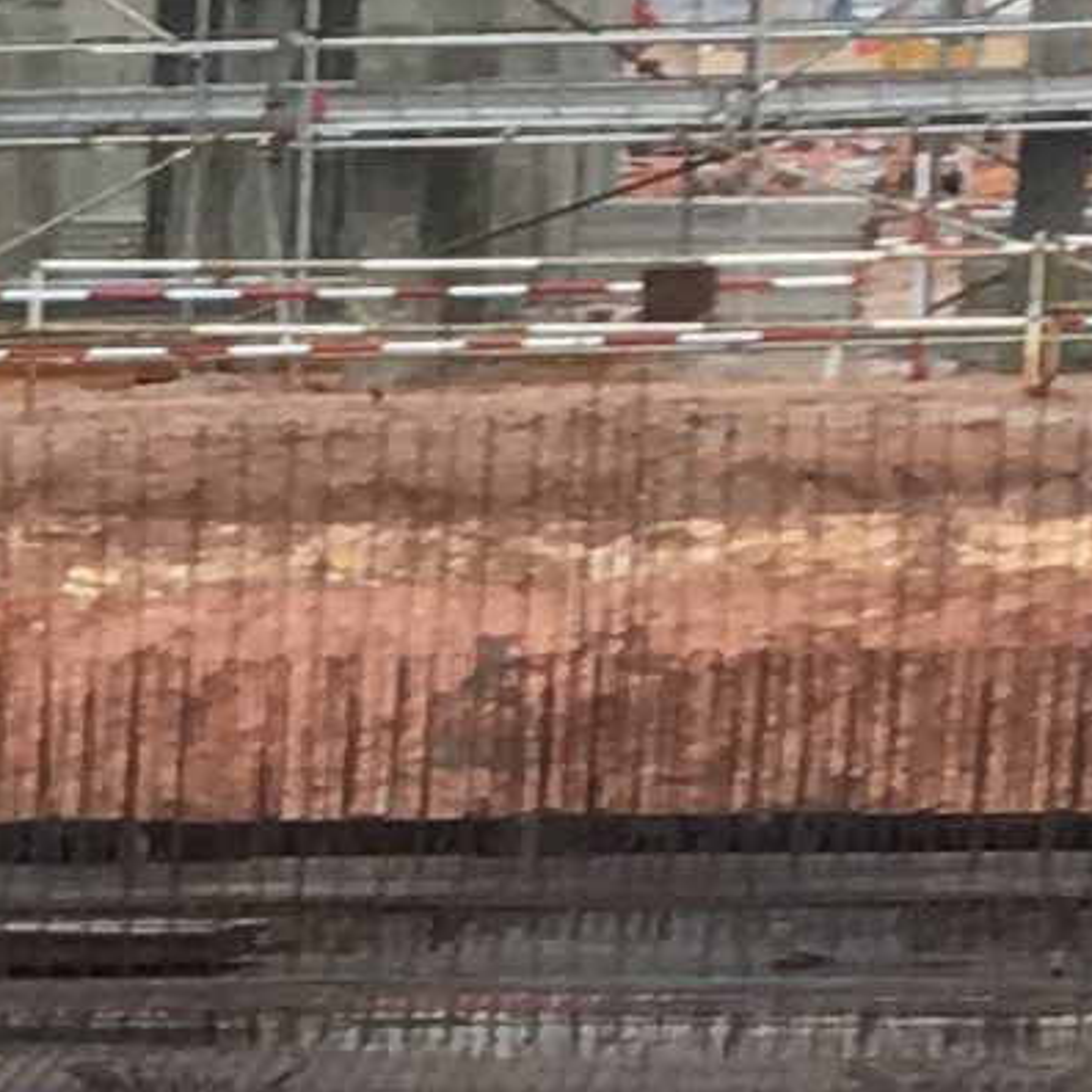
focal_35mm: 261
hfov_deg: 6.4
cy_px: 3367
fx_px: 9315
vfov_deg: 6.1
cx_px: -1619
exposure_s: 1/50
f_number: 2.2
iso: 25
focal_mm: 4.15
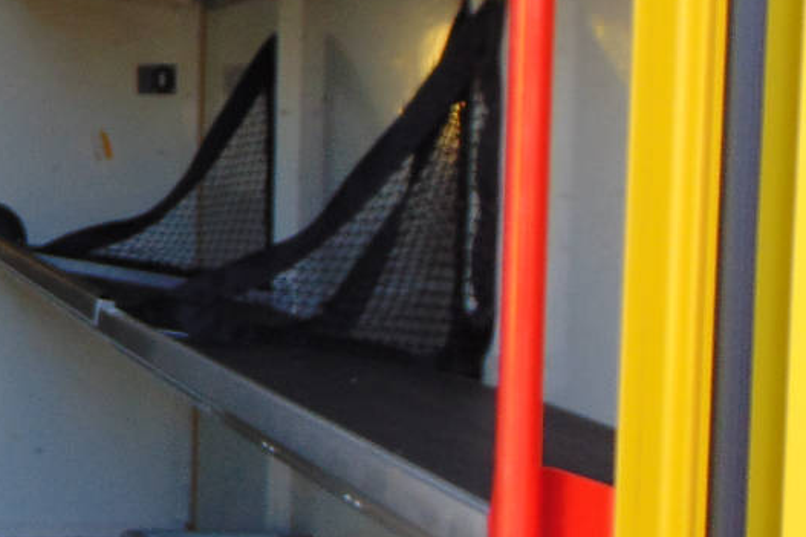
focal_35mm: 79
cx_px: -240
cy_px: 271
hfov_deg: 22.9
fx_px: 1768
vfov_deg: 17.3
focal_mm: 4.5
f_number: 3
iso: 80
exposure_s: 1/160
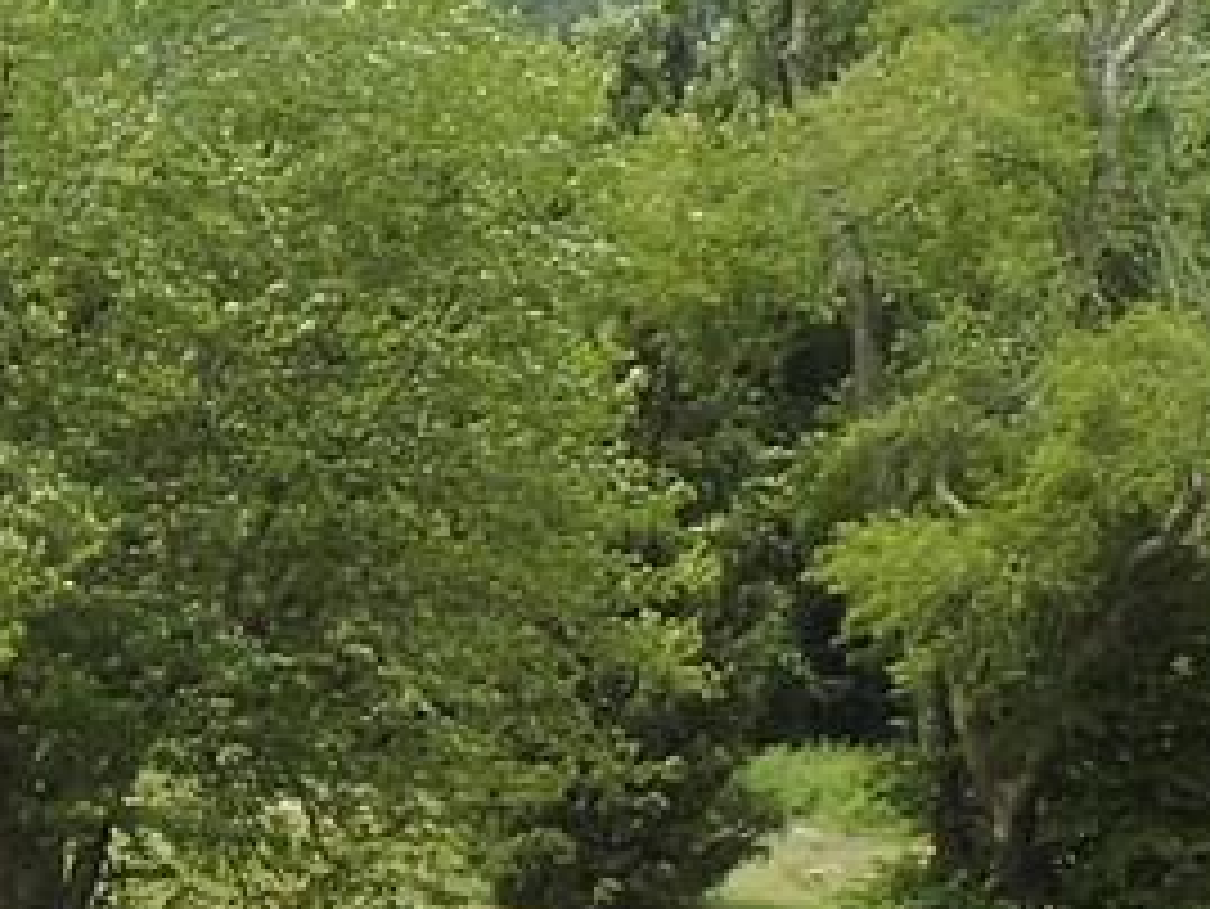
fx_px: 7973
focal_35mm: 228
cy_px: 832
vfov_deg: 6.5
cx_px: -882
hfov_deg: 8.4
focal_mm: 5.4
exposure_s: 1/800
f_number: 3.1
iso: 100
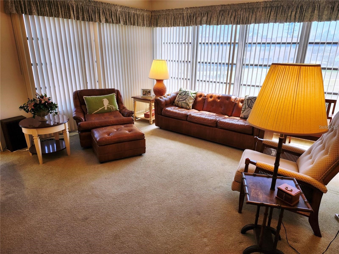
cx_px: 170
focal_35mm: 23
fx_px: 225
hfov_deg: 73.9
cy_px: 127
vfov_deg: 58.9
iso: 80
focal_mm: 5.54
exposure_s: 1/120
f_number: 1.8
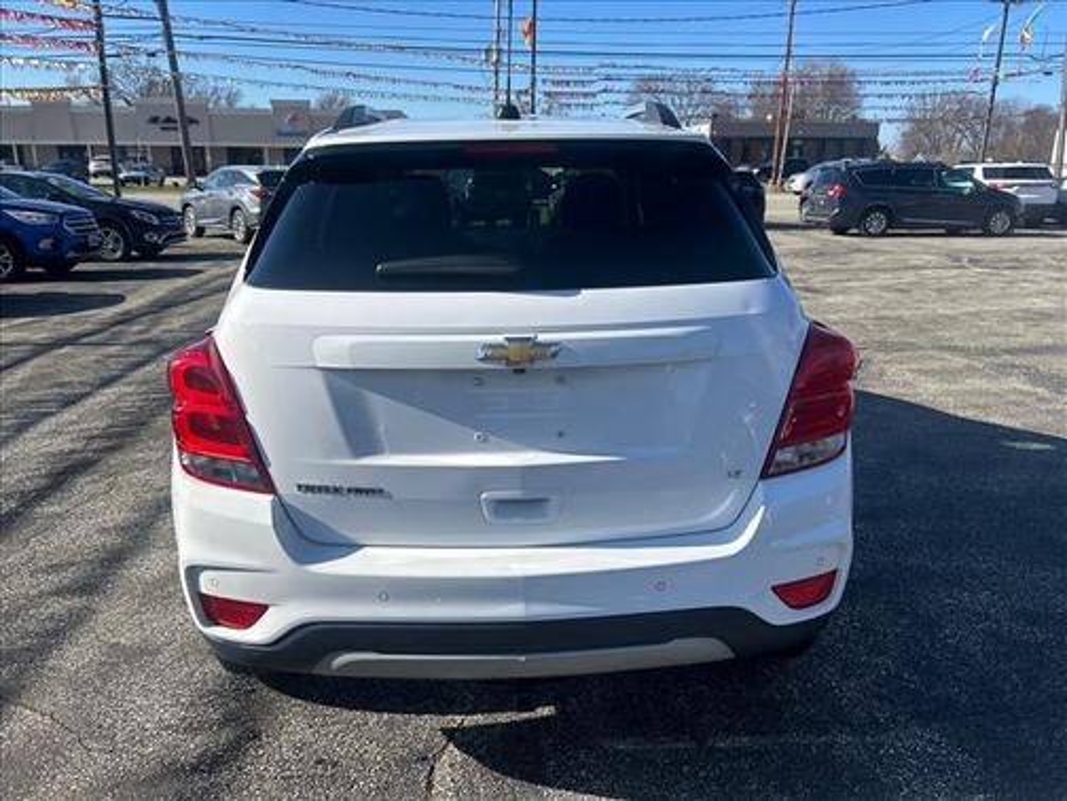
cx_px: 534
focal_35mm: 26
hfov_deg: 67.3
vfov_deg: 53.1
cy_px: 400
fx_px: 801
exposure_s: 1/3704
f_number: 1.5
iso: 50
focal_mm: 5.7
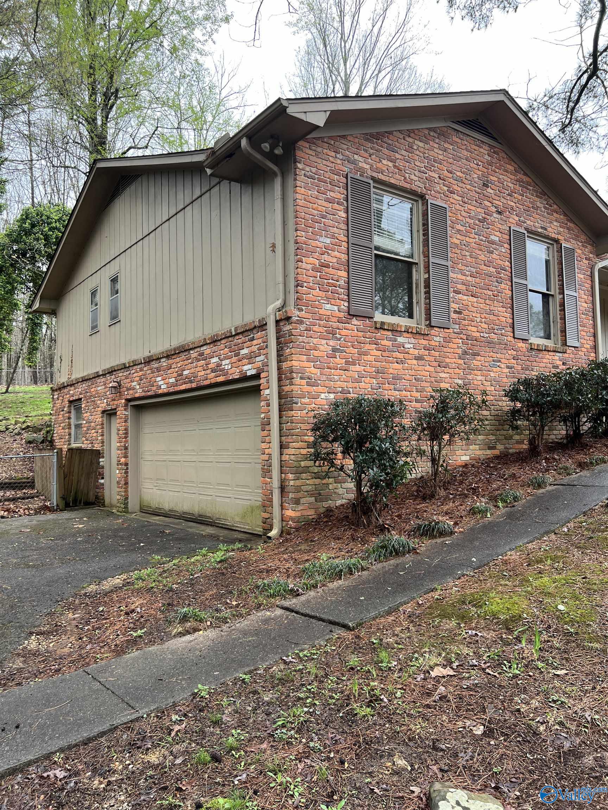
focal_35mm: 26
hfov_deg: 53.1
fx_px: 609
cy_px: 405
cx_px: 304
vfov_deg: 67.3
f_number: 1.5
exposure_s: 1/391
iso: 50
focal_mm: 5.7
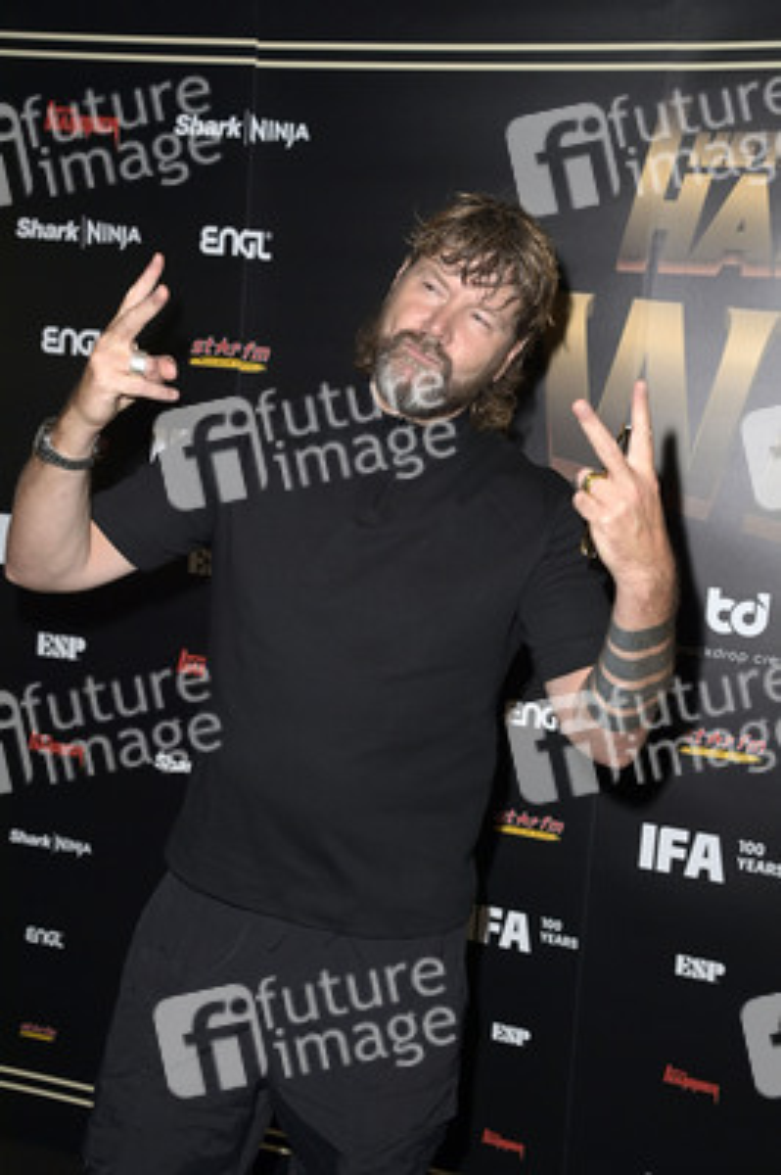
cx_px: 390
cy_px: 588
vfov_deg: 41.1
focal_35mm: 48
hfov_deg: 28.0
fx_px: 1565
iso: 640
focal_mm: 48
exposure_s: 1/200
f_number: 5
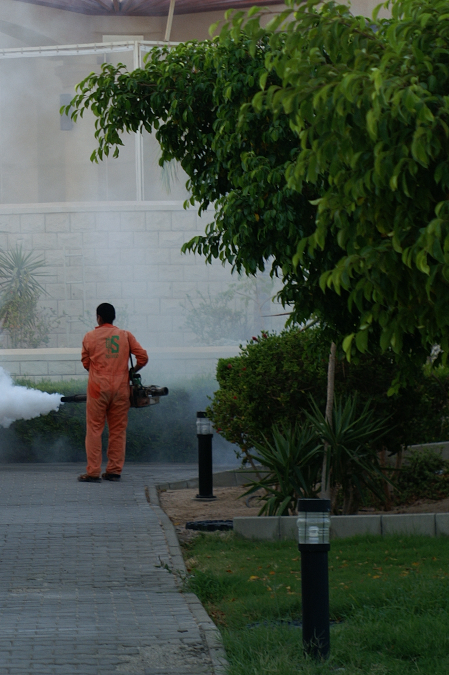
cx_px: 25
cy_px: 79
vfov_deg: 13.7
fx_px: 2792
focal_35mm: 149
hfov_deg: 9.1
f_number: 4
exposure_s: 1/60
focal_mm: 50
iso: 100
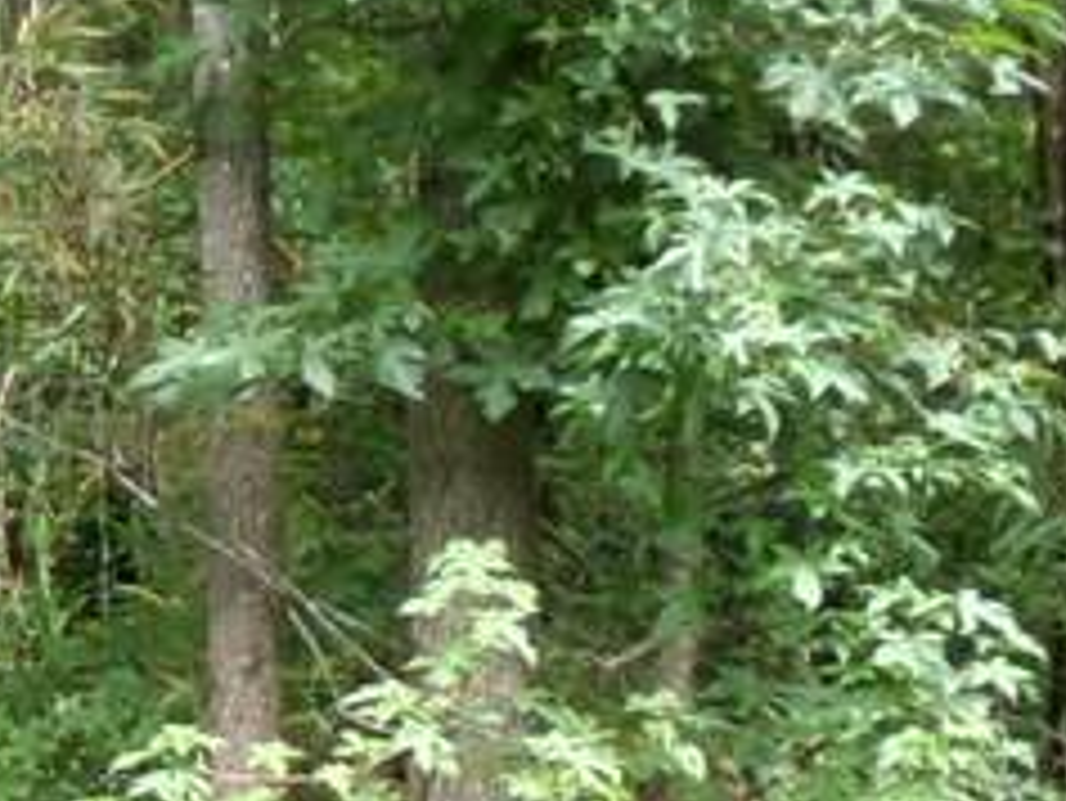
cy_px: 806
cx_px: -1498
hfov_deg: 8.9
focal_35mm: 200
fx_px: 6162
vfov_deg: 7.4
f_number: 4
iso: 100
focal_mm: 6.6
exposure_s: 1/75
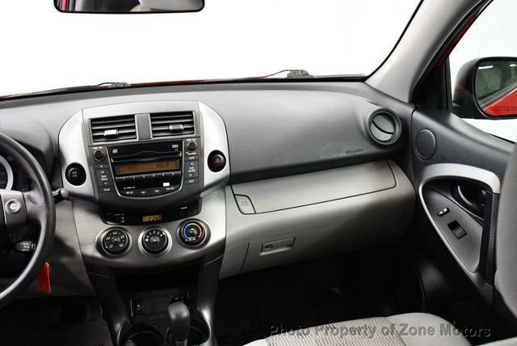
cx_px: 258
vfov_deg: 33.5
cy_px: 173
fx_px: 575
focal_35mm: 40
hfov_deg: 48.4
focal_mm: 20
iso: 3200
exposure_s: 1/100
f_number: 3.5
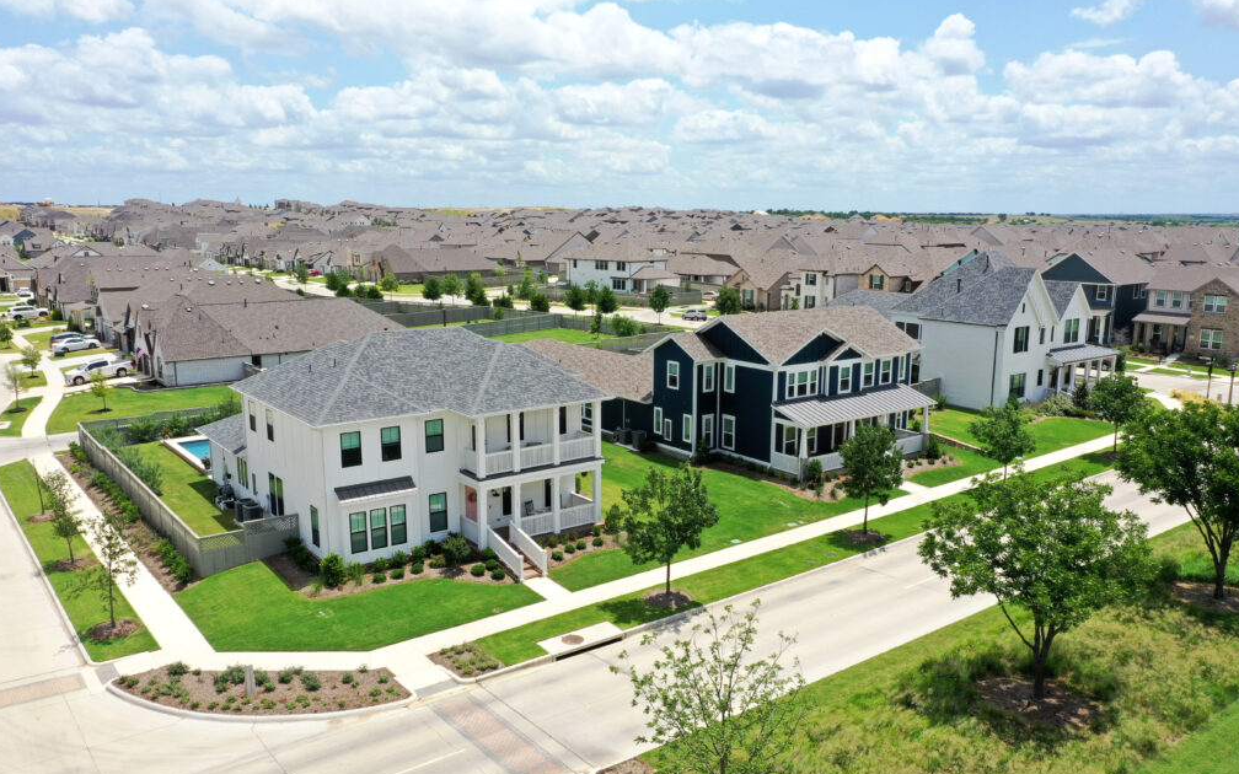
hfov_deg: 64.6
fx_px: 979
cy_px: 415
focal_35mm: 29
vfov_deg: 43.1
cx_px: 622
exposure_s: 1/240
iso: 100
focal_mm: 10.26
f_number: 8
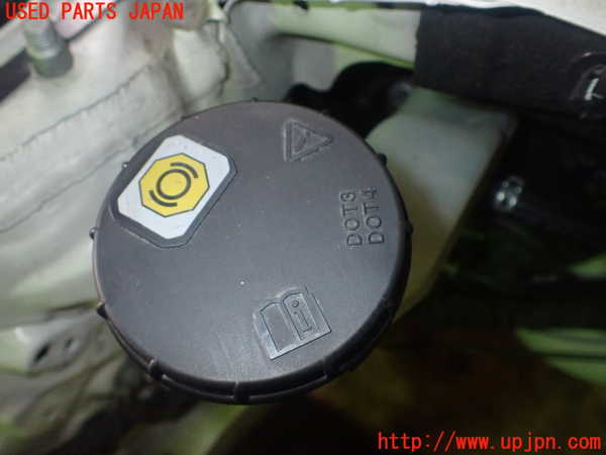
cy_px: 228
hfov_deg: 60.0
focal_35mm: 30
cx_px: 303
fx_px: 525
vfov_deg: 46.8
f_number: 6.3
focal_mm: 5.4
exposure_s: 1/30
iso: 800
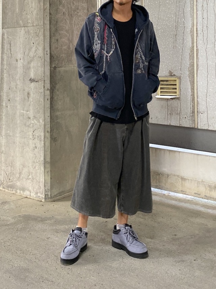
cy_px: 144
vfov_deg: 67.3
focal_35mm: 26
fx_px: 216
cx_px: 108
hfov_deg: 53.1
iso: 320
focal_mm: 4.25
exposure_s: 1/50
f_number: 1.8
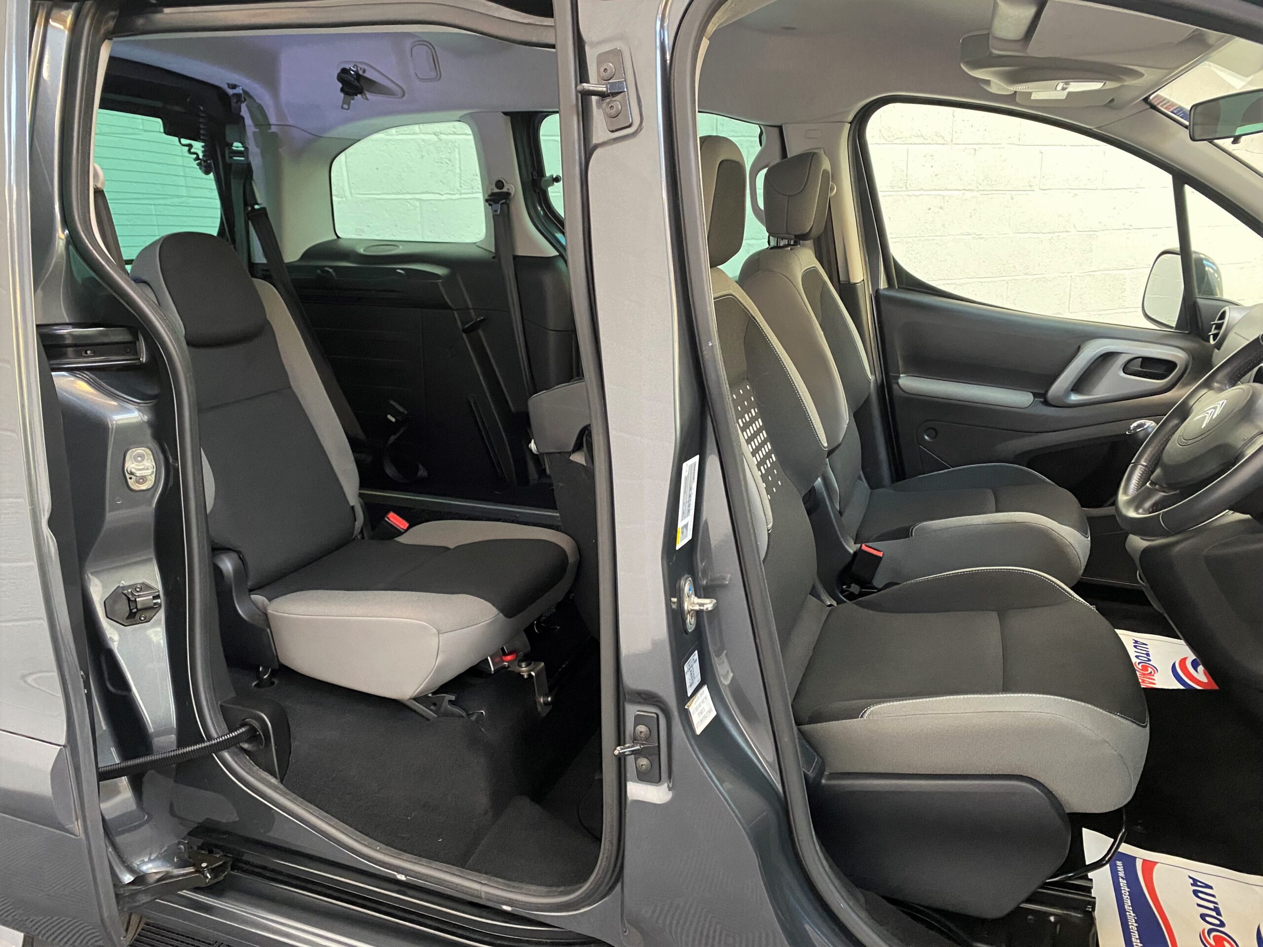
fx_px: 949
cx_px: 632
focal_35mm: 26
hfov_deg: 67.3
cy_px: 474
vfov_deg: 53.1
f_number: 1.8
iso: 400
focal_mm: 4.25
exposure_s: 1/33
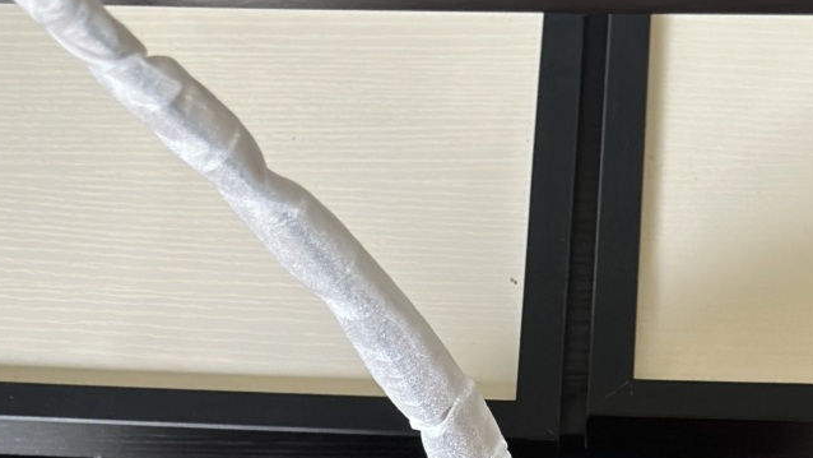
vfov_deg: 9.7
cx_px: 345
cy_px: 845
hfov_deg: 18.1
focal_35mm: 118
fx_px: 2544
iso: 250
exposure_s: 1/60
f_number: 1.78
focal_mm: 6.86
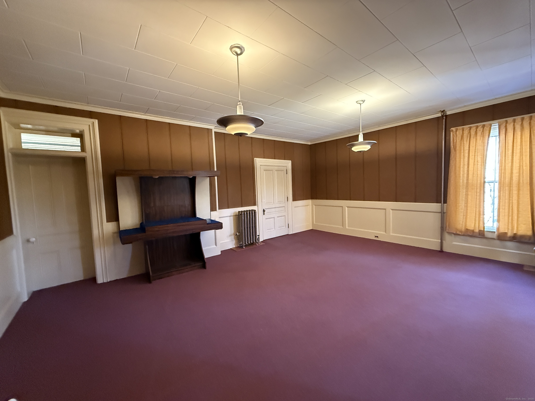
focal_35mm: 14
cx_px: 268
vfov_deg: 85.7
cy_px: 200
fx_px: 216
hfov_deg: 102.1
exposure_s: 1/40
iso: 1000
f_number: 2.2
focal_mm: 2.22
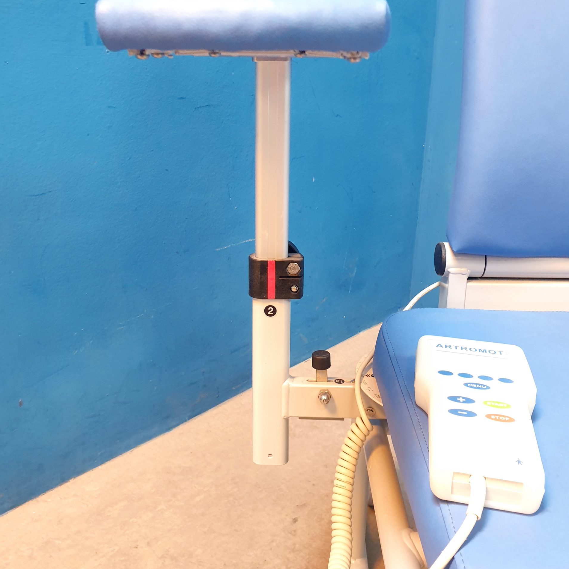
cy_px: 240
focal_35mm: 31
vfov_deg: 52.3
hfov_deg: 52.5
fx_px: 577
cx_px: 282
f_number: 2.4
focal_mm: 4.3
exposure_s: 1/17
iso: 320
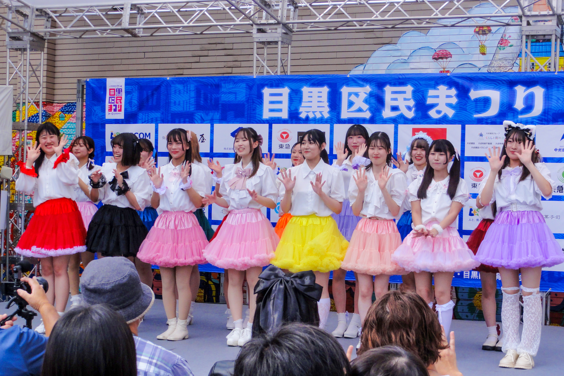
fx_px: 3595
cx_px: 282
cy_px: 188
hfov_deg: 9.0
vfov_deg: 6.0
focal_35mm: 230
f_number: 5.6
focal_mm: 153
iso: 160
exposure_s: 1/250
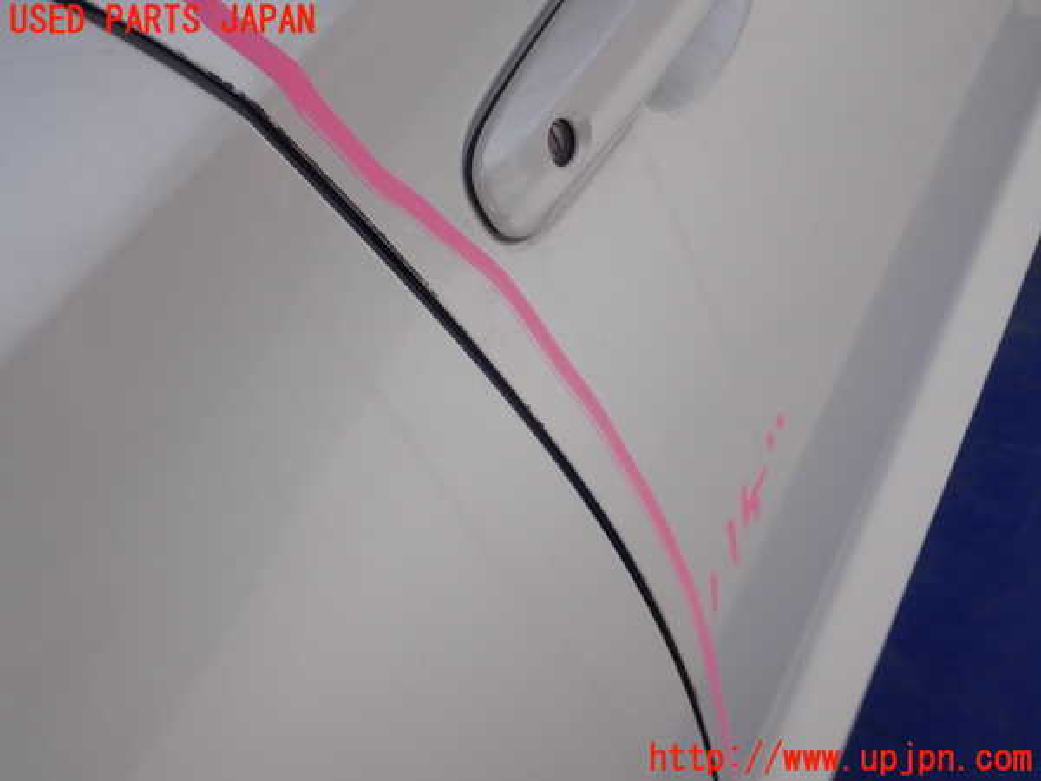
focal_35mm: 43
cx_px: 520
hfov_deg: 43.9
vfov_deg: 33.6
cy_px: 390
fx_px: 1293
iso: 100
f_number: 2.9
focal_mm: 7.86
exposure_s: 1/100
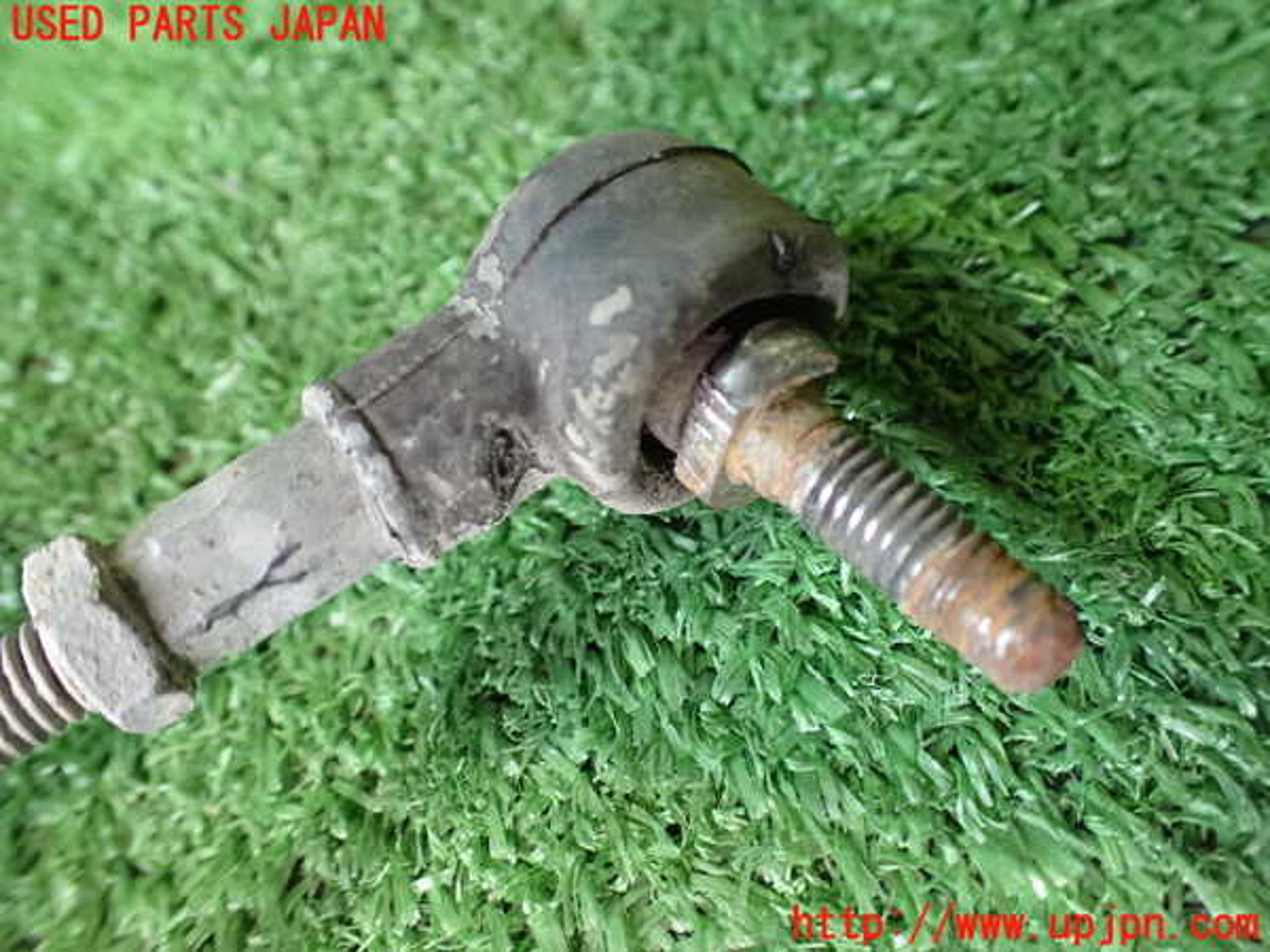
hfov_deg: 60.0
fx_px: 1101
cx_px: 635
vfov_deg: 46.8
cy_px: 476
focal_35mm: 30
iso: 1250
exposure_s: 1/30
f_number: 2.3
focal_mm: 5.4
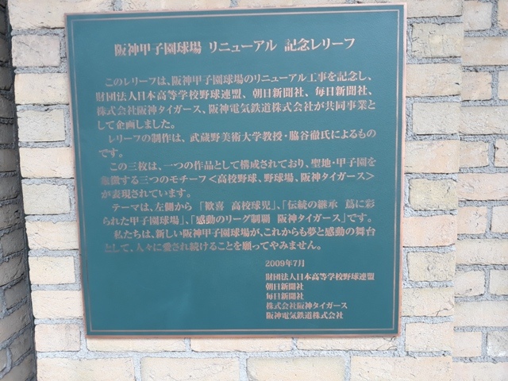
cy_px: 190
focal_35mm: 27
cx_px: 254
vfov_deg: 51.4
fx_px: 396
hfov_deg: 65.3
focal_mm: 3.71
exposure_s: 1/40
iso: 64
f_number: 1.7
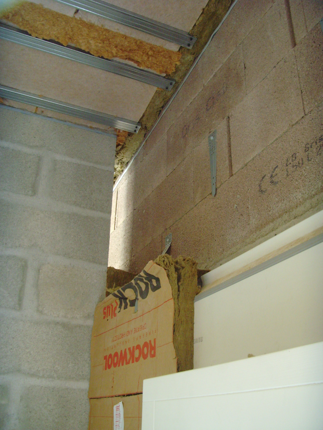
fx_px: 485
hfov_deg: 36.8
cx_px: 162
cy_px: 215
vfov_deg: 47.9
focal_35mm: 39
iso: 200
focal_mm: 6.6
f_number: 3.5
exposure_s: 1/8
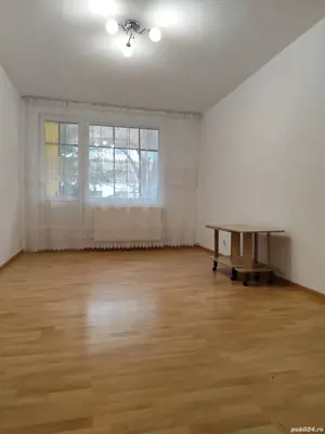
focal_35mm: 23
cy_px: 217
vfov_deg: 73.9
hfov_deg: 58.9
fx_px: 288
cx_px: 162
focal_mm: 6.19
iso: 320
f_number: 1.65
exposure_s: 1/100
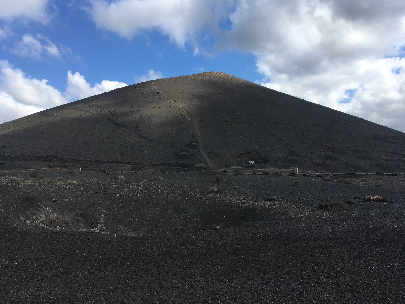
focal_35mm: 29
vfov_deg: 48.2
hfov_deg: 61.7
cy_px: 152
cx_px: 202
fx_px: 339
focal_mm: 4.15
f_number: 2.2
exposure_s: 1/1326
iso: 25
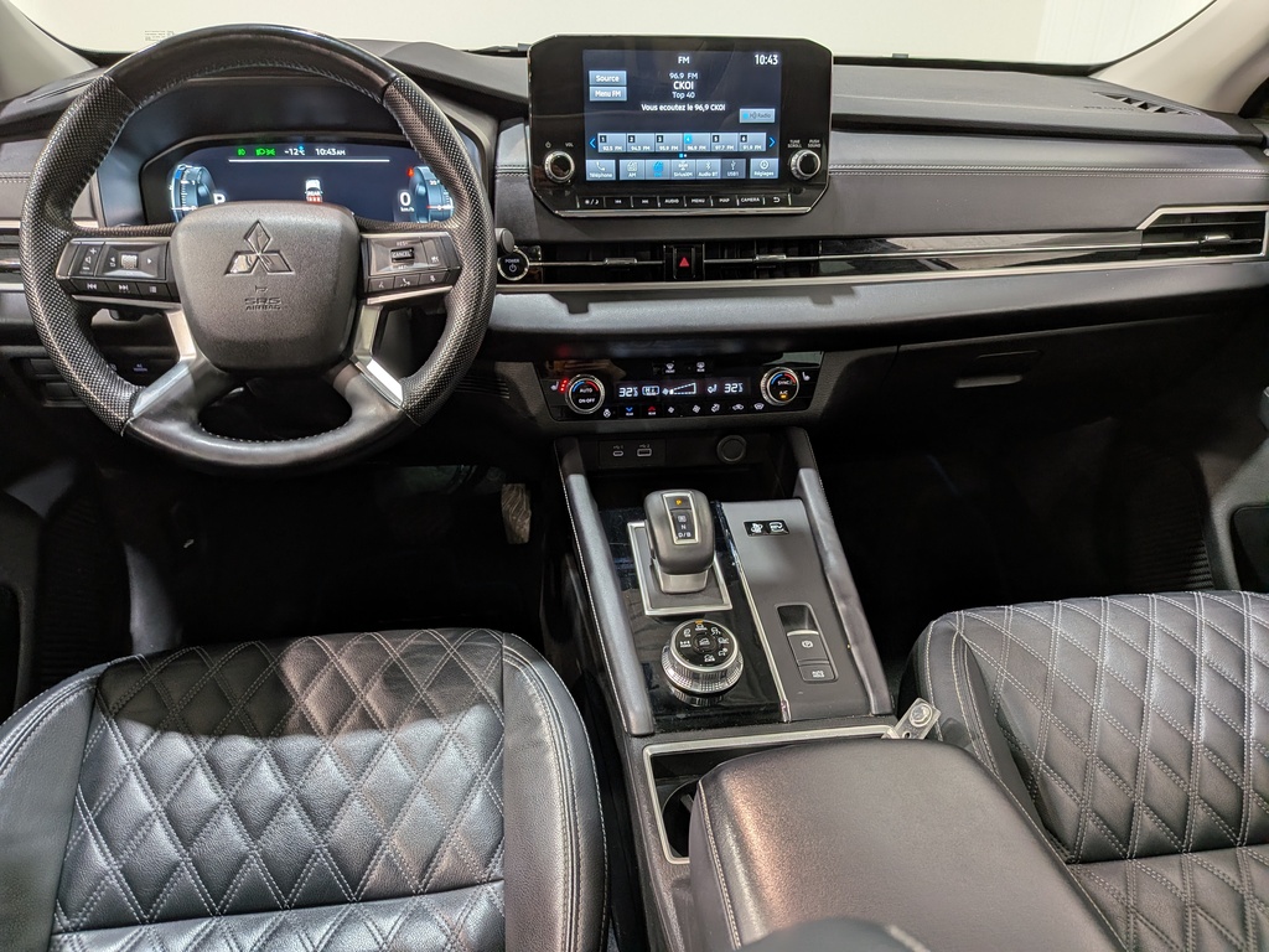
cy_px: 476
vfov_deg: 56.8
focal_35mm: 24
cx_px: 634
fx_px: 880
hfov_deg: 71.6
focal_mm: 4.53
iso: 43
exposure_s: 1/25
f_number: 1.7
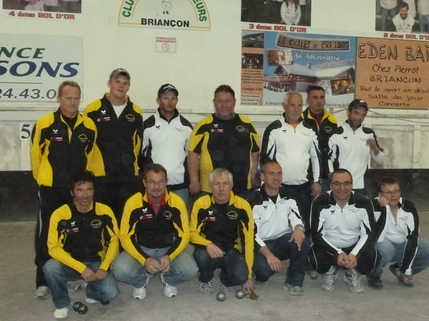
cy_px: 160
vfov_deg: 32.9
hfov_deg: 42.9
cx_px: 214
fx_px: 545
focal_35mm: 44
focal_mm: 7.3
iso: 1000
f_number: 5
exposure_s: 1/30
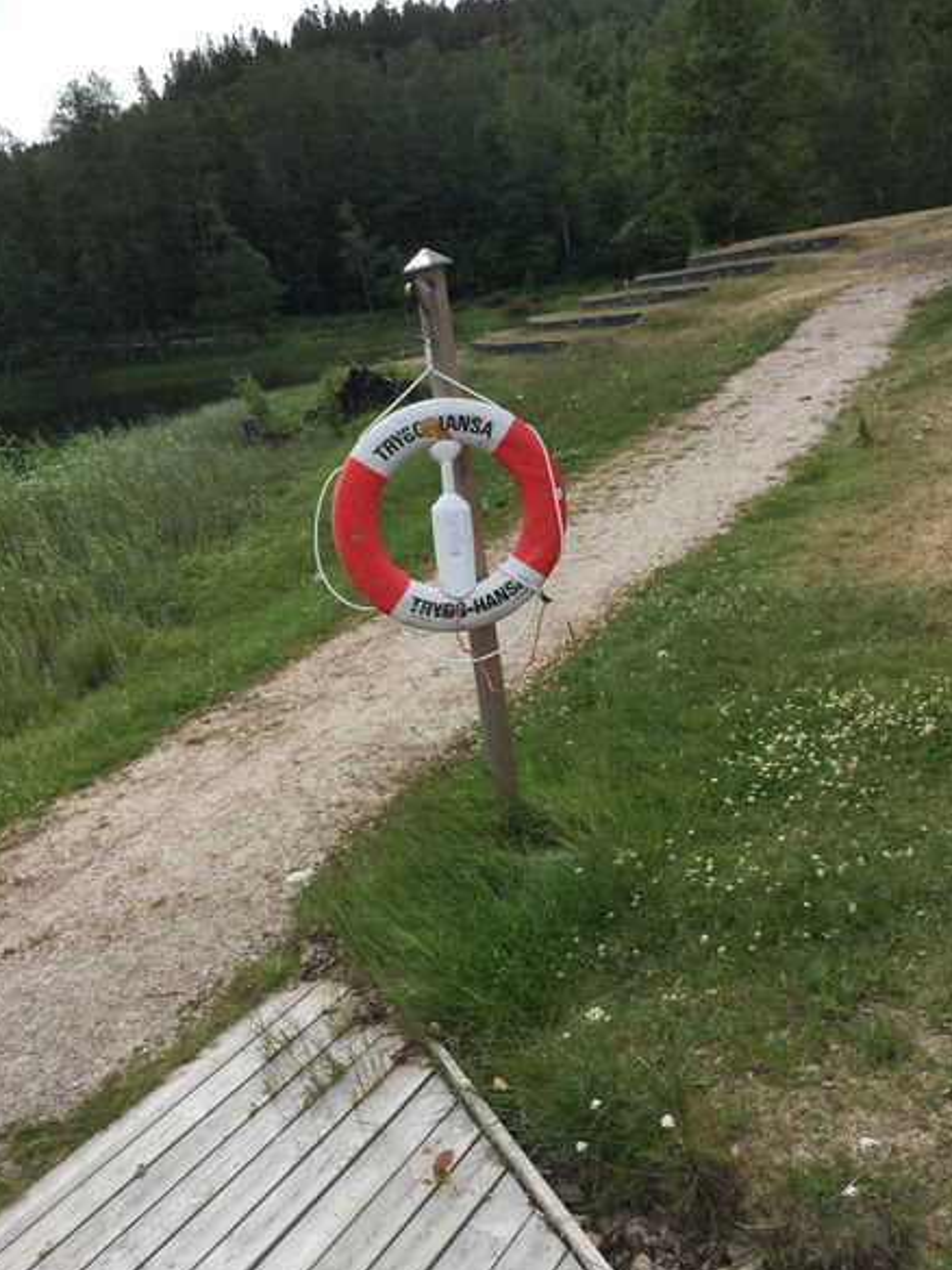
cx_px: 474
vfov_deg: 54.0
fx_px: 1247
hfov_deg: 41.8
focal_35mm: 34
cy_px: 622
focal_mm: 3.3
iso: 25
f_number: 2.4
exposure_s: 1/734
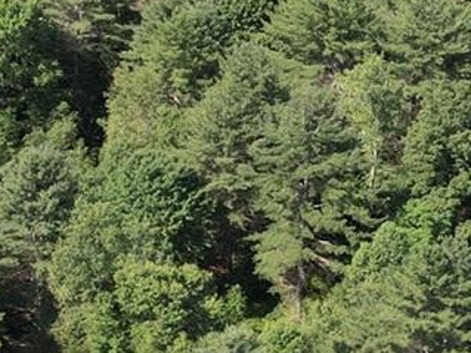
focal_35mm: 136
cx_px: 452
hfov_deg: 14.3
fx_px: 1850
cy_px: 162
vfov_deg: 10.9
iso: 100
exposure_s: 1/800
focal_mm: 8.38
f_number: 2.8
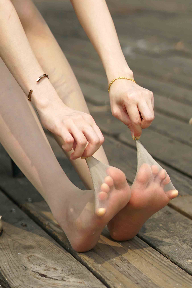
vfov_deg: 24.6
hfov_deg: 16.6
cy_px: 96
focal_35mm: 82
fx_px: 656
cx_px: 62
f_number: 2.2
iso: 250
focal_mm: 50
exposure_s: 1/8000
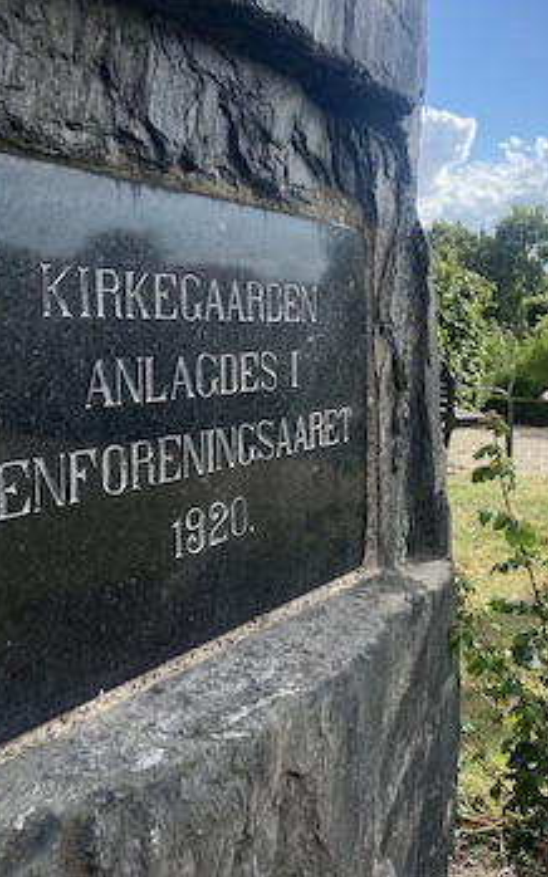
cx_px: 475
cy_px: 438
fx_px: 885
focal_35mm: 37
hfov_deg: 33.0
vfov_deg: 52.8
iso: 32
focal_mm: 4.25
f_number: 1.8
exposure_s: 1/2141
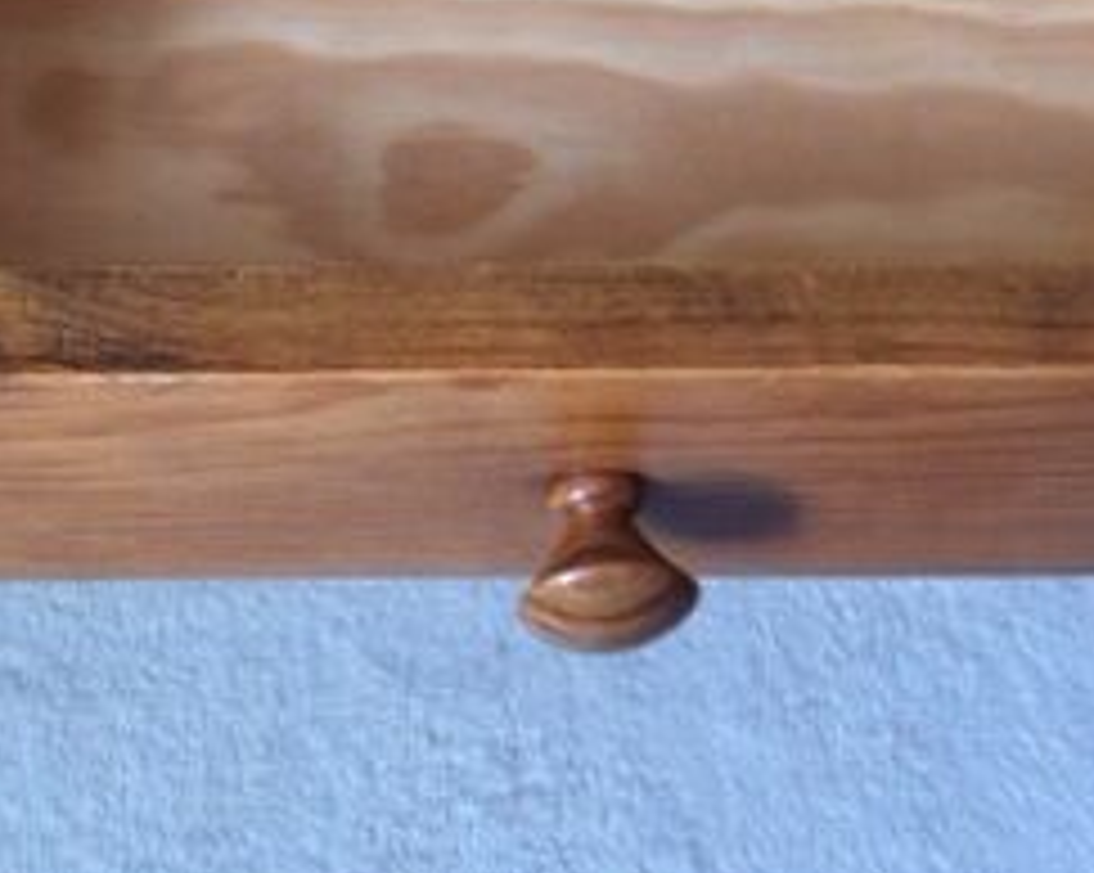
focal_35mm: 90
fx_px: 2912
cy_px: -284
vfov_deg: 16.1
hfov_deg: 21.3
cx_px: 455
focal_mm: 3.85
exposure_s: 1/30
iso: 80
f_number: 2.8
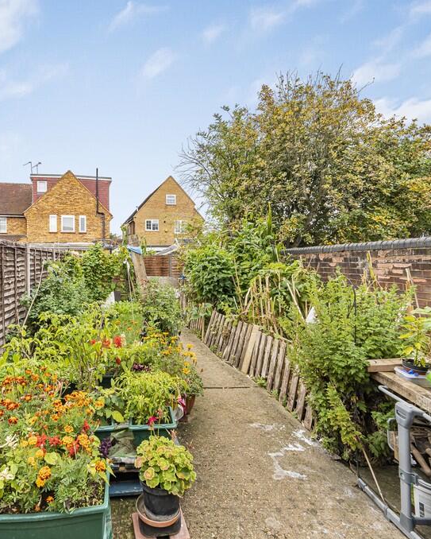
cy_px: 271
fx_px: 271
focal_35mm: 17
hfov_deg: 73.9
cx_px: 133
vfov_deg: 89.6
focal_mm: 12
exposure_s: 1/100
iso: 320
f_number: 9
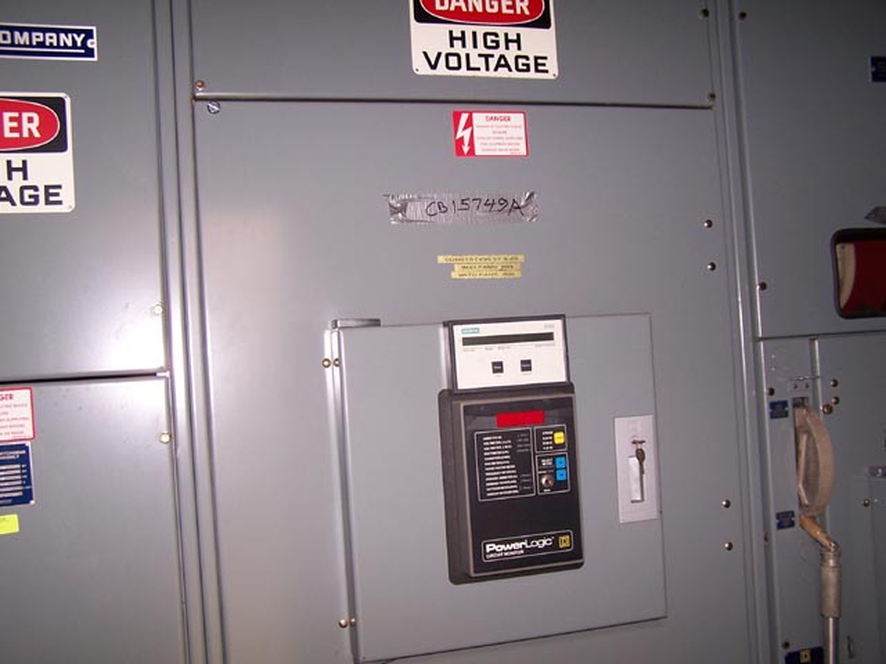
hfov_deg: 49.0
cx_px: 443
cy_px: 332
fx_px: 973
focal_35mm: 38
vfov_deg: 37.7
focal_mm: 6.3
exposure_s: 1/60
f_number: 2.8
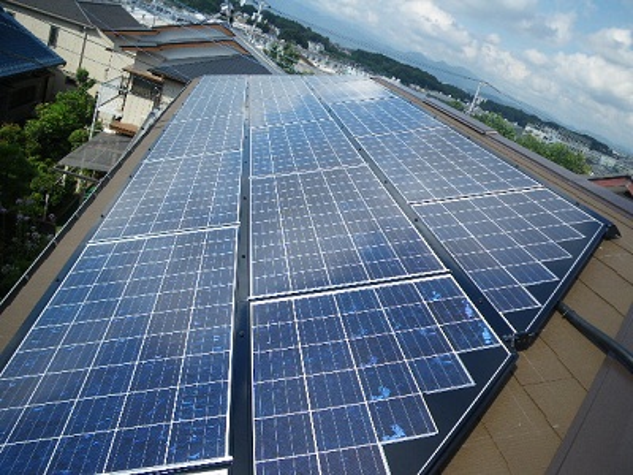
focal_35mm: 28
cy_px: 238
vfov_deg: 49.7
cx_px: 316
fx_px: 512
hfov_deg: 63.4
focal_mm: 5
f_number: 3.5
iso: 50
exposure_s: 1/400
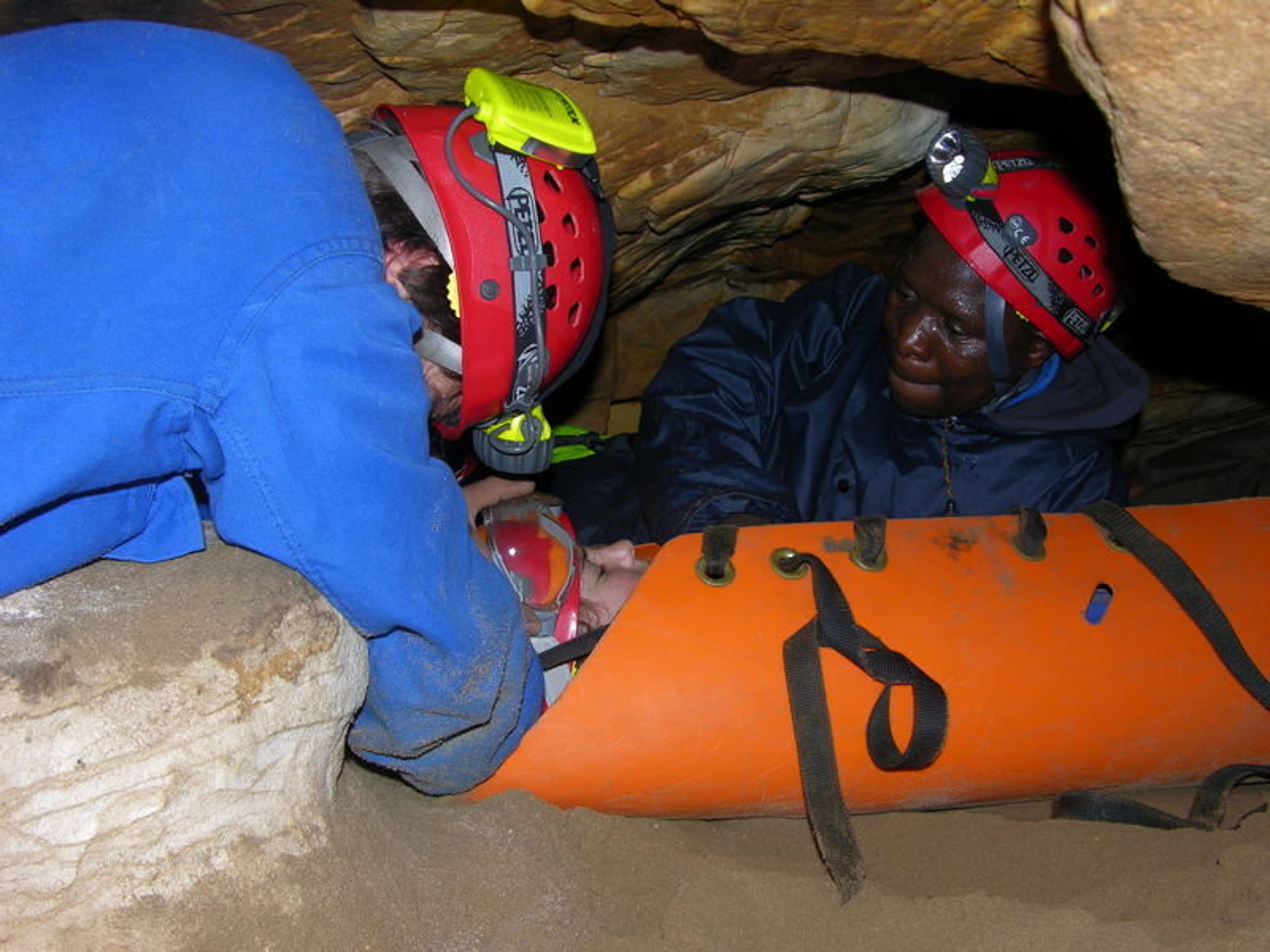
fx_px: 1284
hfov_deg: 52.6
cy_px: 476
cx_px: 635
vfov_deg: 40.7
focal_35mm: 35
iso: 50
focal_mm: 8.9
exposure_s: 1/30
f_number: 5
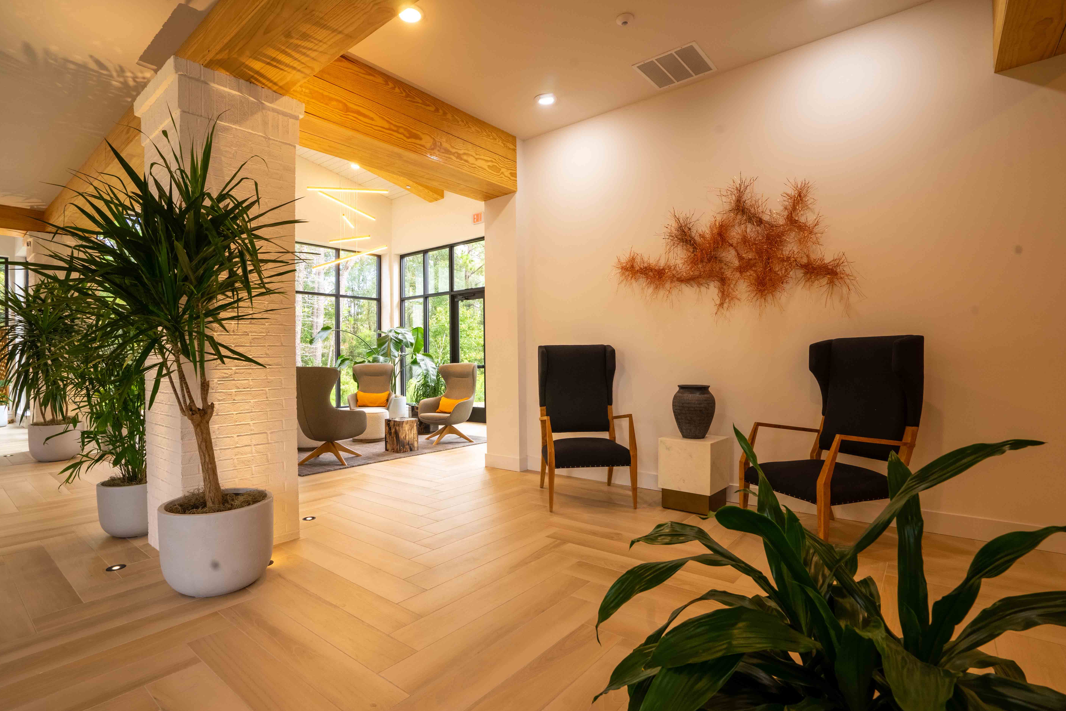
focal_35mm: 17
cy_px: 354
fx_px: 503
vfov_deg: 70.4
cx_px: 504
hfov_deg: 93.2
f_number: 11
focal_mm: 16
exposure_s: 1/80
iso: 500
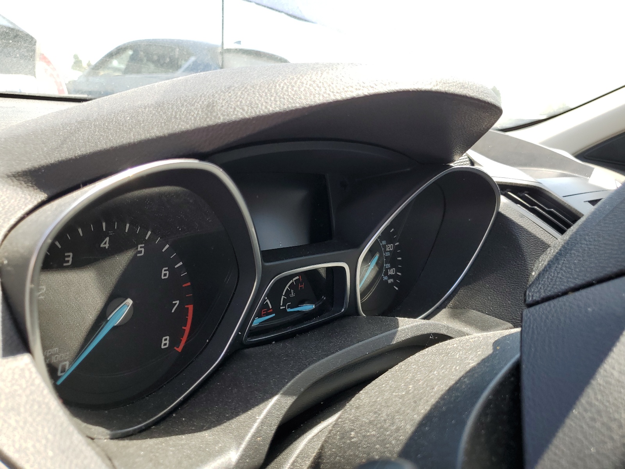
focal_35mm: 26
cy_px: 234
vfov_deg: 53.1
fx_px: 469
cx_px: 312
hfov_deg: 67.3
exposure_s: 1/312
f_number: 1.5
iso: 50
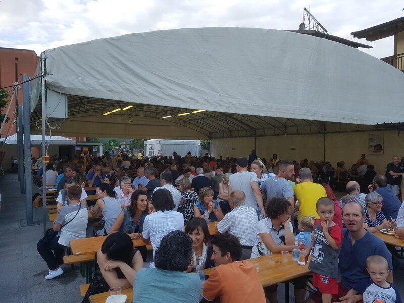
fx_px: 303
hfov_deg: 67.3
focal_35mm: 26
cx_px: 202
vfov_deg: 53.1
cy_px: 152
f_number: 1.7
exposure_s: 1/380
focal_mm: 4.2
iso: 50
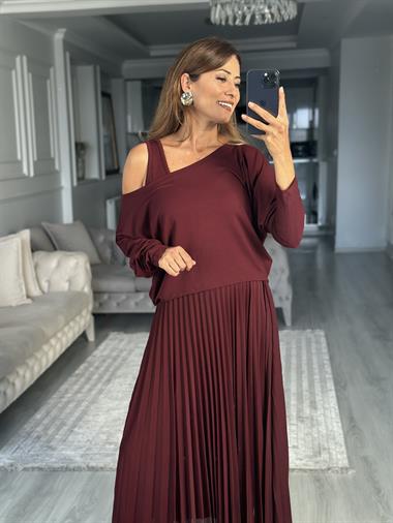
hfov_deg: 30.3
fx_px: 726
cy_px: 262
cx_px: 196
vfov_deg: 39.6
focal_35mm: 48
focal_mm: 6.86
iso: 125
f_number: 1.78
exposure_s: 1/71
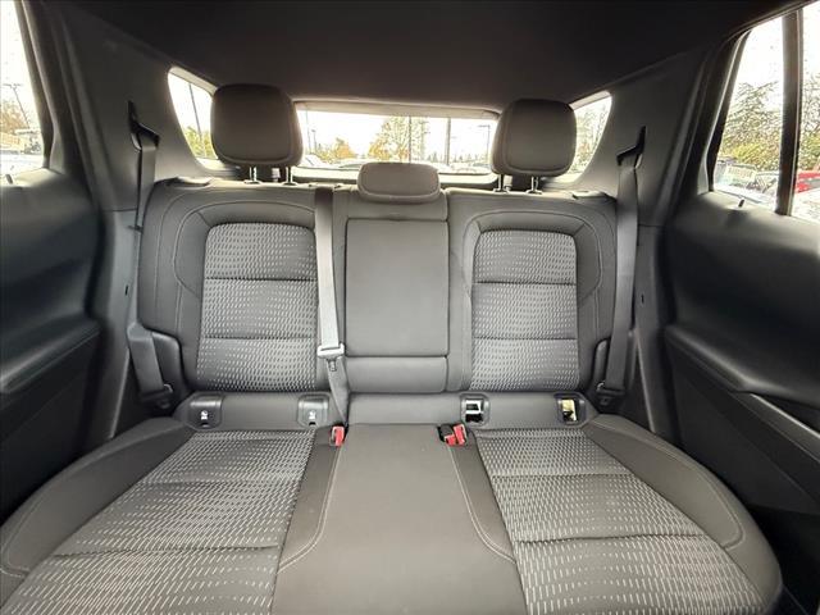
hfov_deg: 102.1
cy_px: 308
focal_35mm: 14
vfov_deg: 85.7
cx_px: 410
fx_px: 332
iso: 1000
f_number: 2.2
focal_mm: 2.22
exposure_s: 1/60
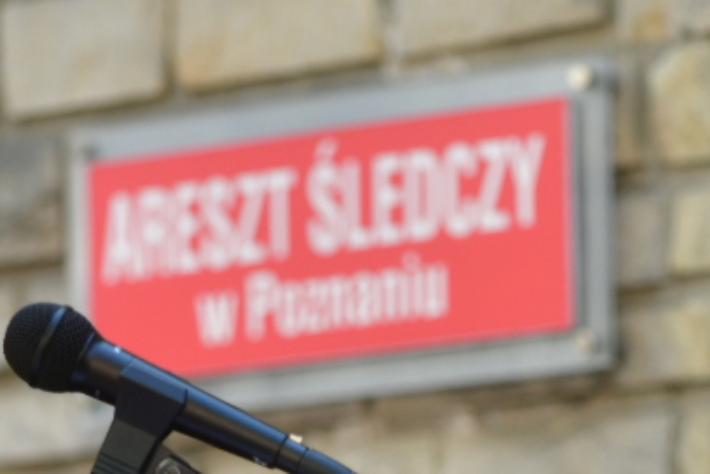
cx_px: 469
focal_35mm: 539
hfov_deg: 3.8
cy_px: 680
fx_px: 10633
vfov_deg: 2.5
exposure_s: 1/500
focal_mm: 135
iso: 140
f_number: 2.8
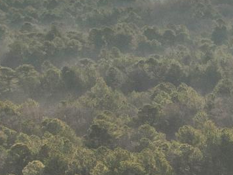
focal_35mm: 138
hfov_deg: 11.2
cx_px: 609
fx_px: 929
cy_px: 359
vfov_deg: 9.9
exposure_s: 1/120
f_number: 3.2
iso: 100
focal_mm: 12.29
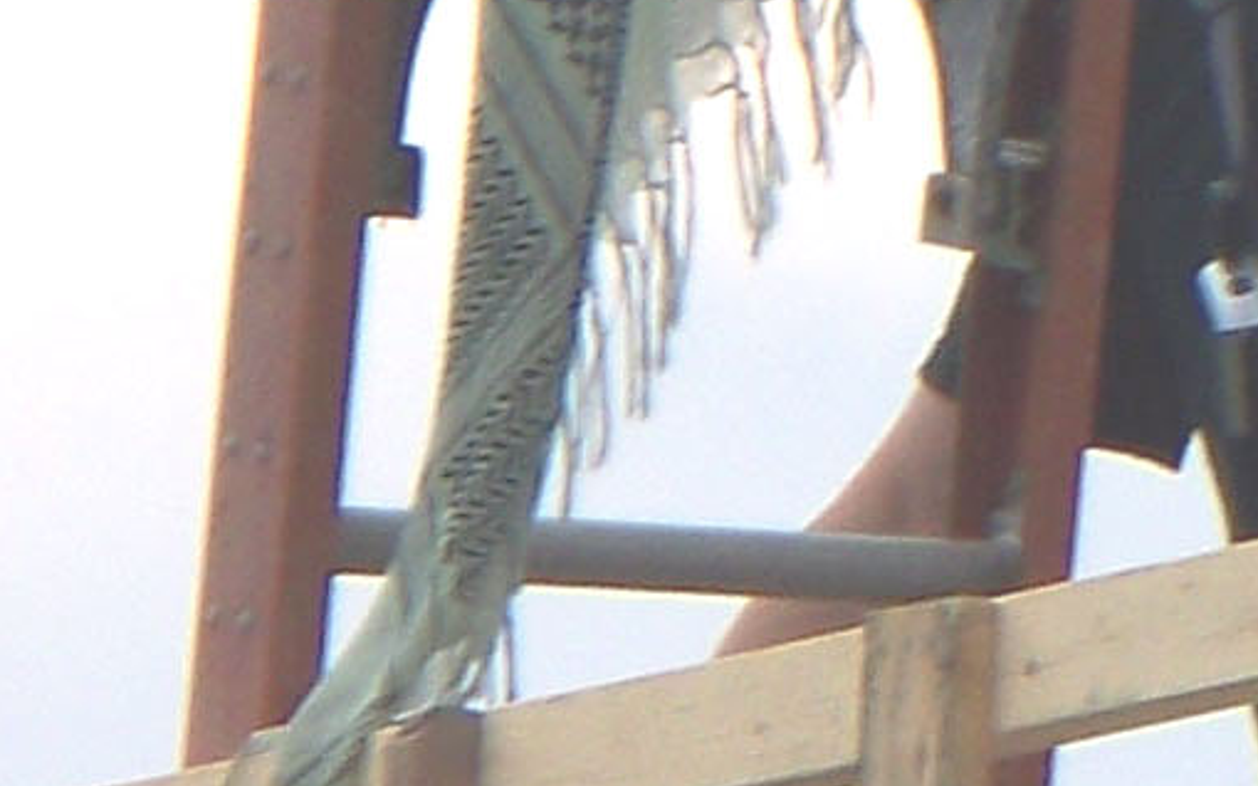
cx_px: 3235
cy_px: -1481
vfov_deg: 1.1
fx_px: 41925
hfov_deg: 1.7
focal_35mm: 1223
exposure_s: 1/200
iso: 80
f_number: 5.1
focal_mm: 37.7
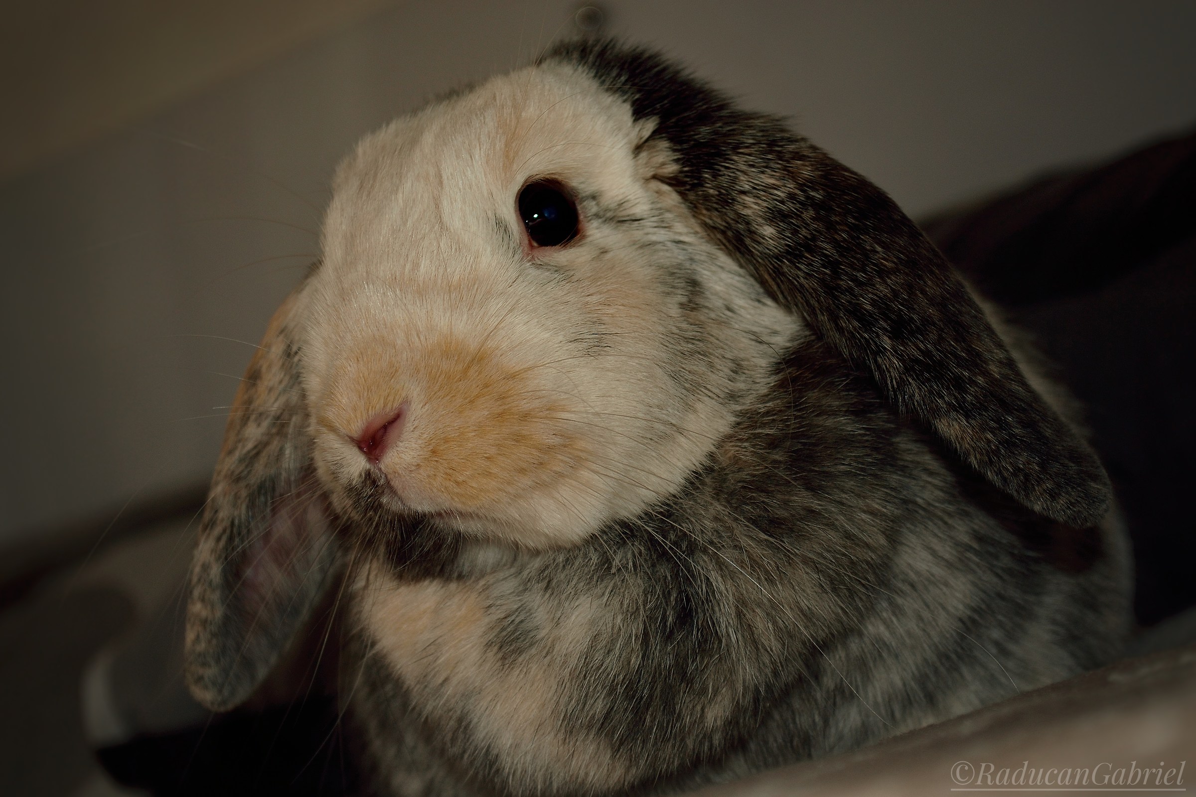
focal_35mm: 82
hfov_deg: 24.6
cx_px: 598
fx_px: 2741
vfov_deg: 16.6
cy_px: 398
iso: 100
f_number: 5.6
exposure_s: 1/160
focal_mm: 55
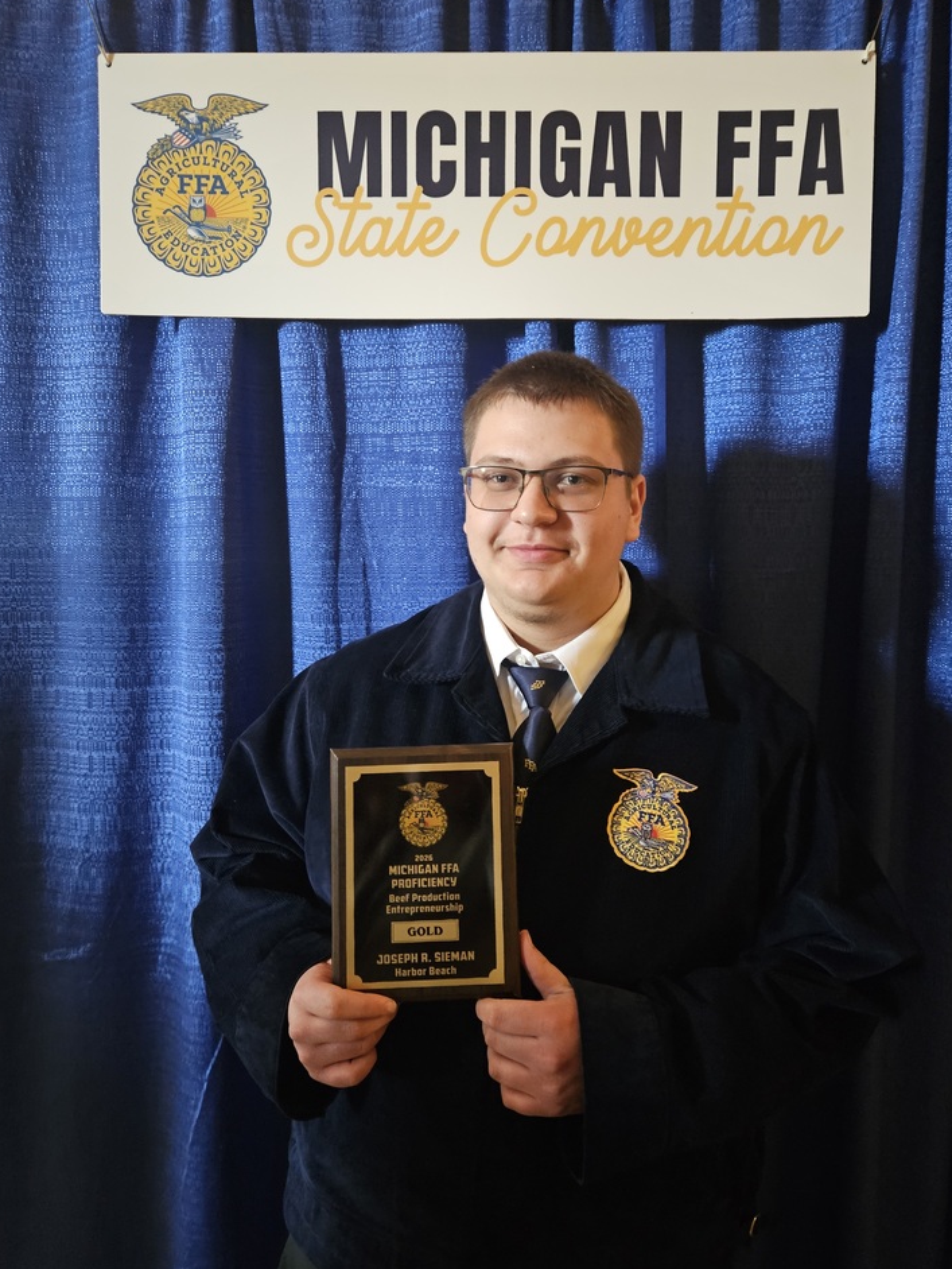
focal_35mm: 25
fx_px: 916
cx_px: 502
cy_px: 606
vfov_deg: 69.3
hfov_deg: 54.9
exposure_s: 1/24
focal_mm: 5.4
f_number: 1.8
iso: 1250
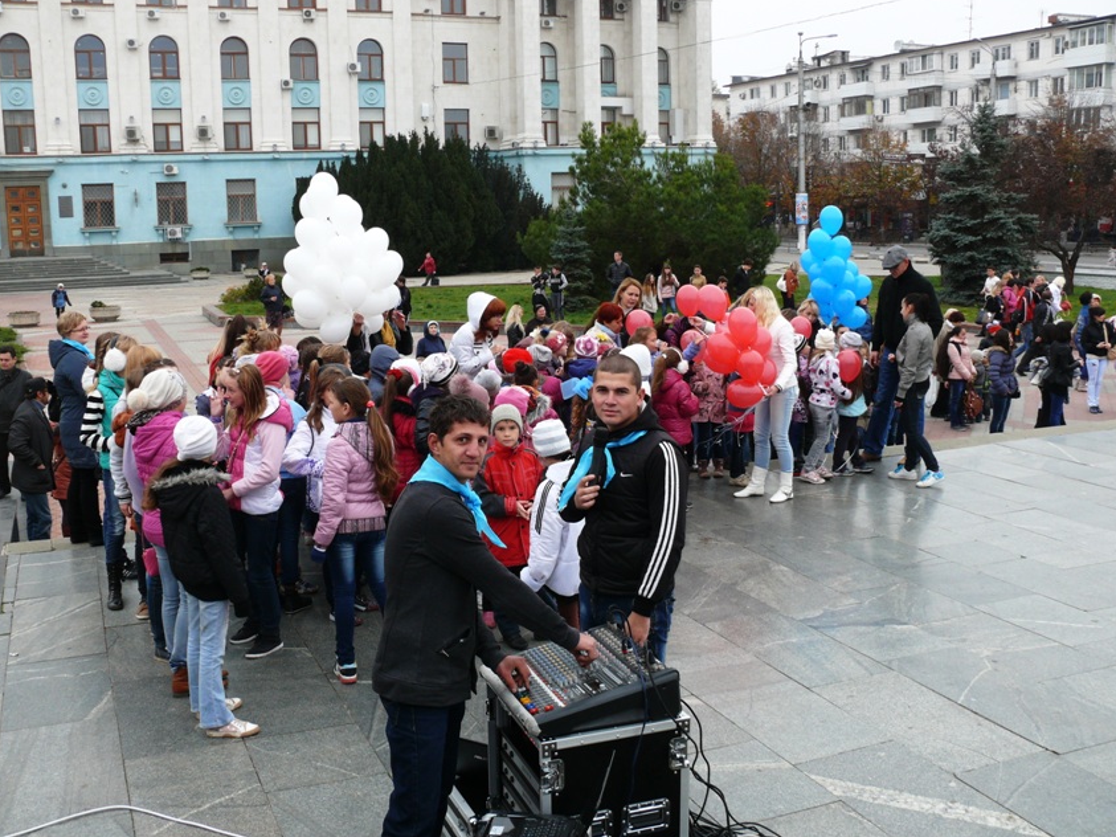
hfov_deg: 51.4
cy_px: 421
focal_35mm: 36
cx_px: 550
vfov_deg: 39.6
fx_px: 1160
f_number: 4
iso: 100
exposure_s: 1/200
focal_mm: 7.4
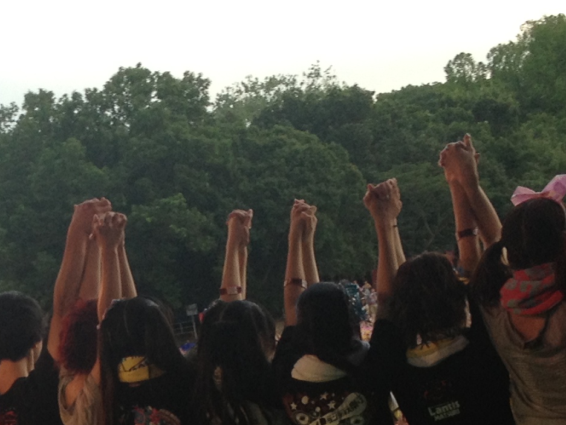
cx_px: -42
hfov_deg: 15.7
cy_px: 507
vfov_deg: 11.9
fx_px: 1995
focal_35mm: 122
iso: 50
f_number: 2.4
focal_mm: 4.28
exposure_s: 1/192
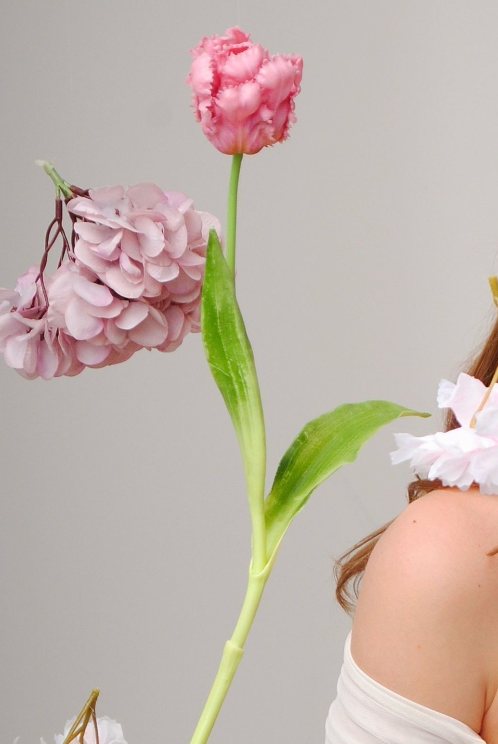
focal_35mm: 204
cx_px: 541
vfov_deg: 10.1
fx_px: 4226
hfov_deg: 6.7
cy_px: 497
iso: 200
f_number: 6.3
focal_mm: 55
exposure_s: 1/160
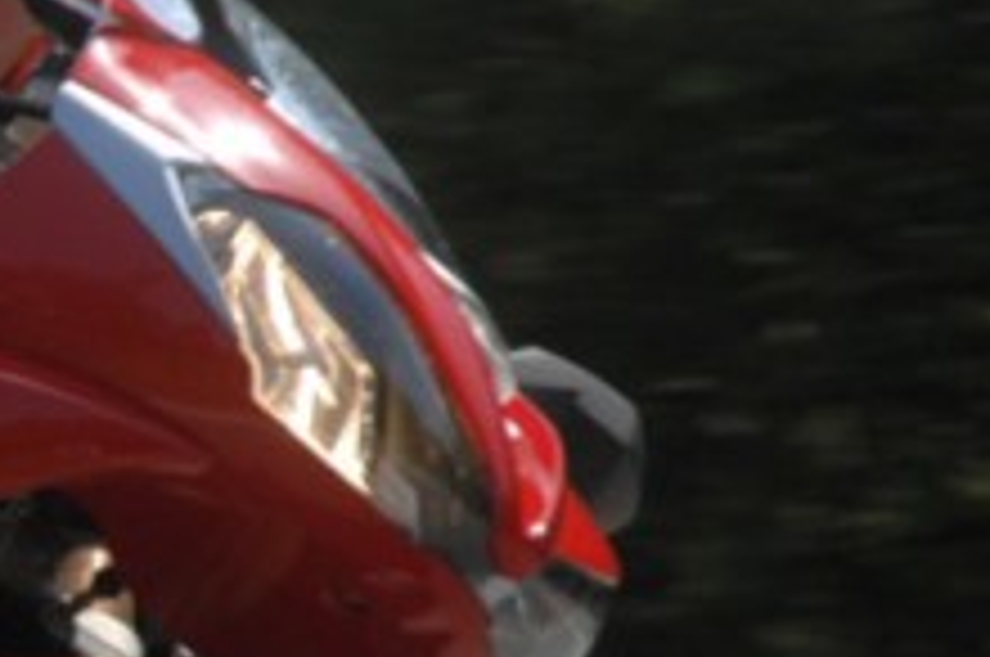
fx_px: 12027
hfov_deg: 4.7
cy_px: 673
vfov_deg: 3.1
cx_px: -580
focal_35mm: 438
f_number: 6
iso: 160
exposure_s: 1/500
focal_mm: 70
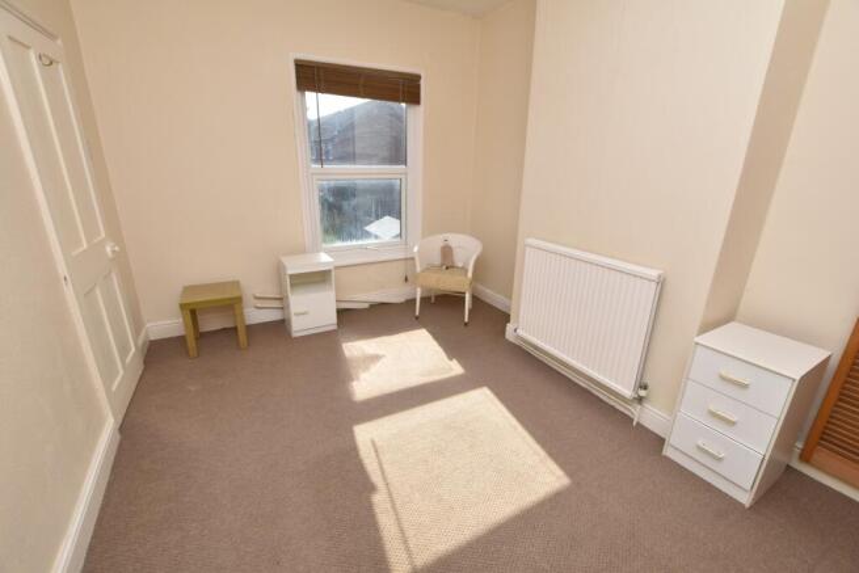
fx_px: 358
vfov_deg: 77.4
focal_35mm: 15
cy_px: 286
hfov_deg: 100.4
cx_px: 430
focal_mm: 10
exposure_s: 1/160
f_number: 6.3
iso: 100
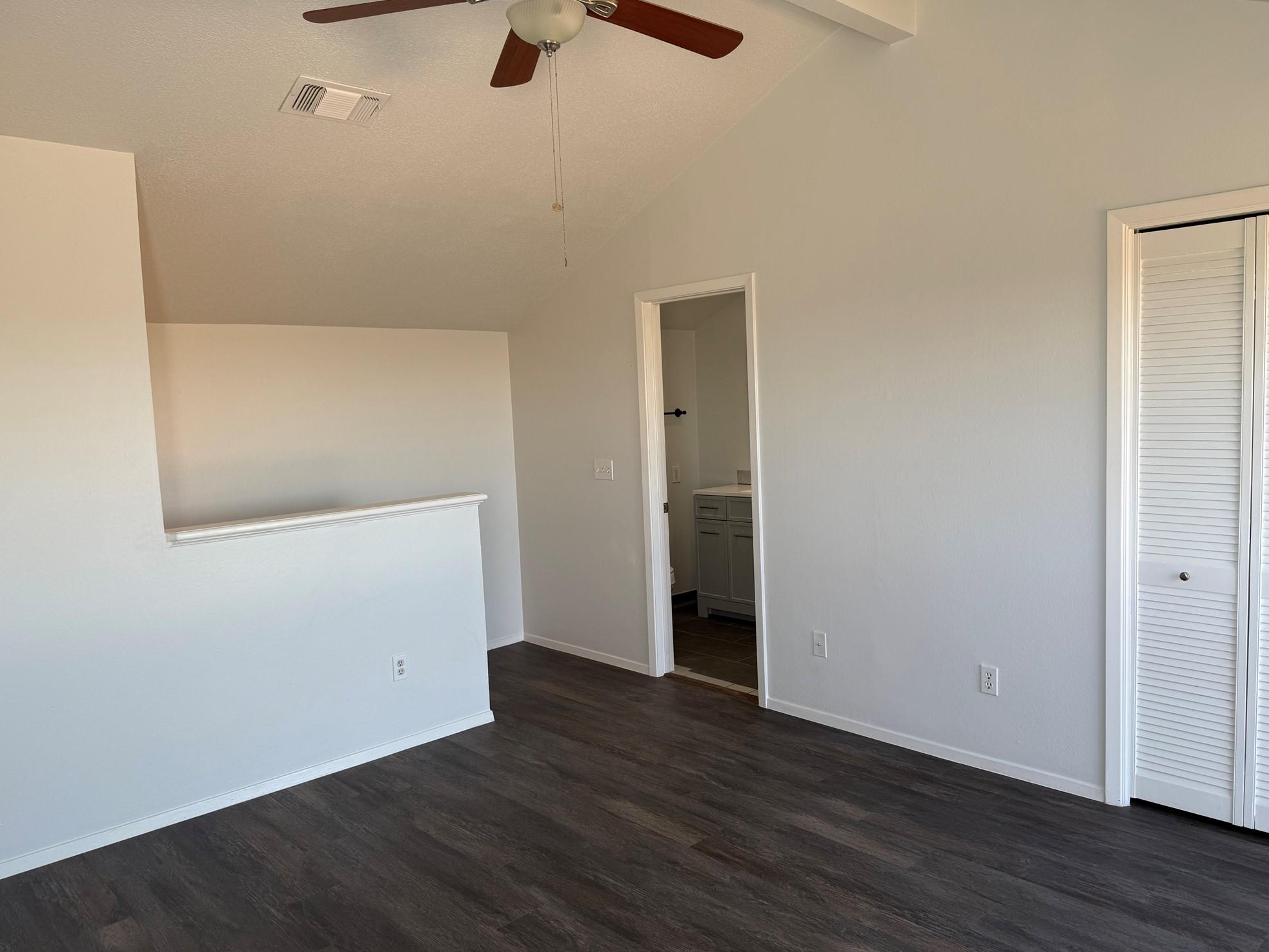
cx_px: 650
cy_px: 476
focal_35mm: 25
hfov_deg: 69.4
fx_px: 917
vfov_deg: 54.9
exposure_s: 1/121
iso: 64
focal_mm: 6.76
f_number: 1.78
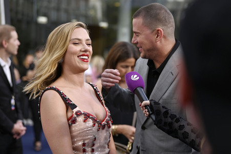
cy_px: 77
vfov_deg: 19.4
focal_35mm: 70
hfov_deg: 28.9
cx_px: 116
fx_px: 449
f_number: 3.2
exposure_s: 1/1250
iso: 320
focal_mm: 70
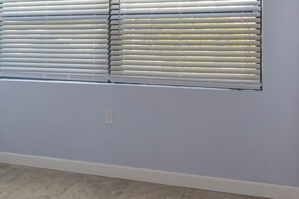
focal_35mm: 39
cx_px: 166
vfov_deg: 33.0
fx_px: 324
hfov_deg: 49.5
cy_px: 35
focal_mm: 14
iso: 320
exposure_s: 1/4
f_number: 8
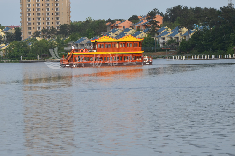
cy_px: 54
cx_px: 88
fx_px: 1262
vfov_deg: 7.1
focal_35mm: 194
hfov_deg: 10.6
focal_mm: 85
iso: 100
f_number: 8
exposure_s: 1/250
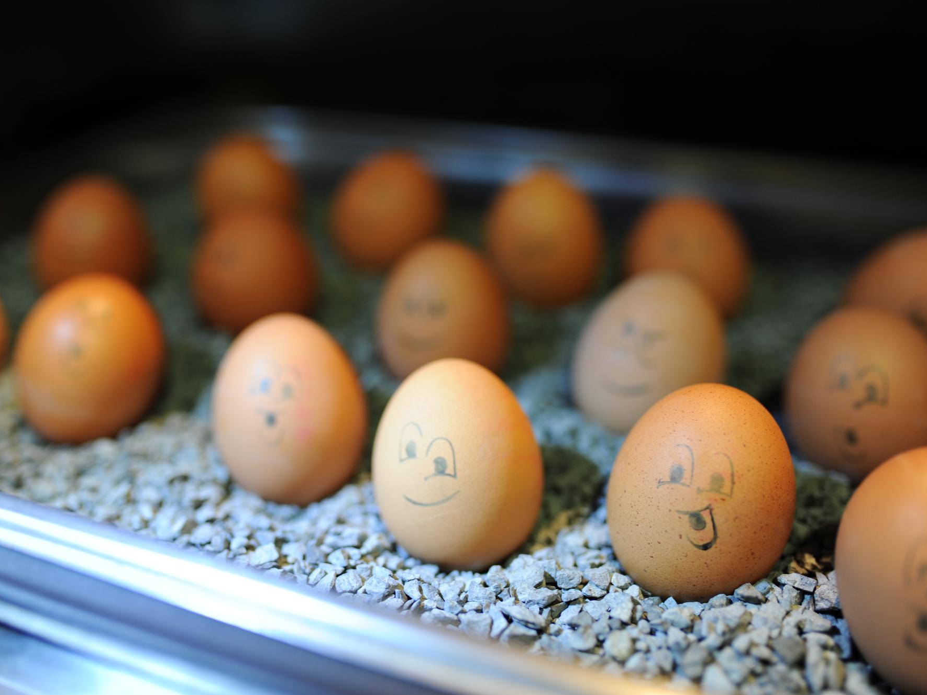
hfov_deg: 48.9
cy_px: 348
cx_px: 414
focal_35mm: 38
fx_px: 1018
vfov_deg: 37.7
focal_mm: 35
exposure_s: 1/60
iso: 400
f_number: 2.2
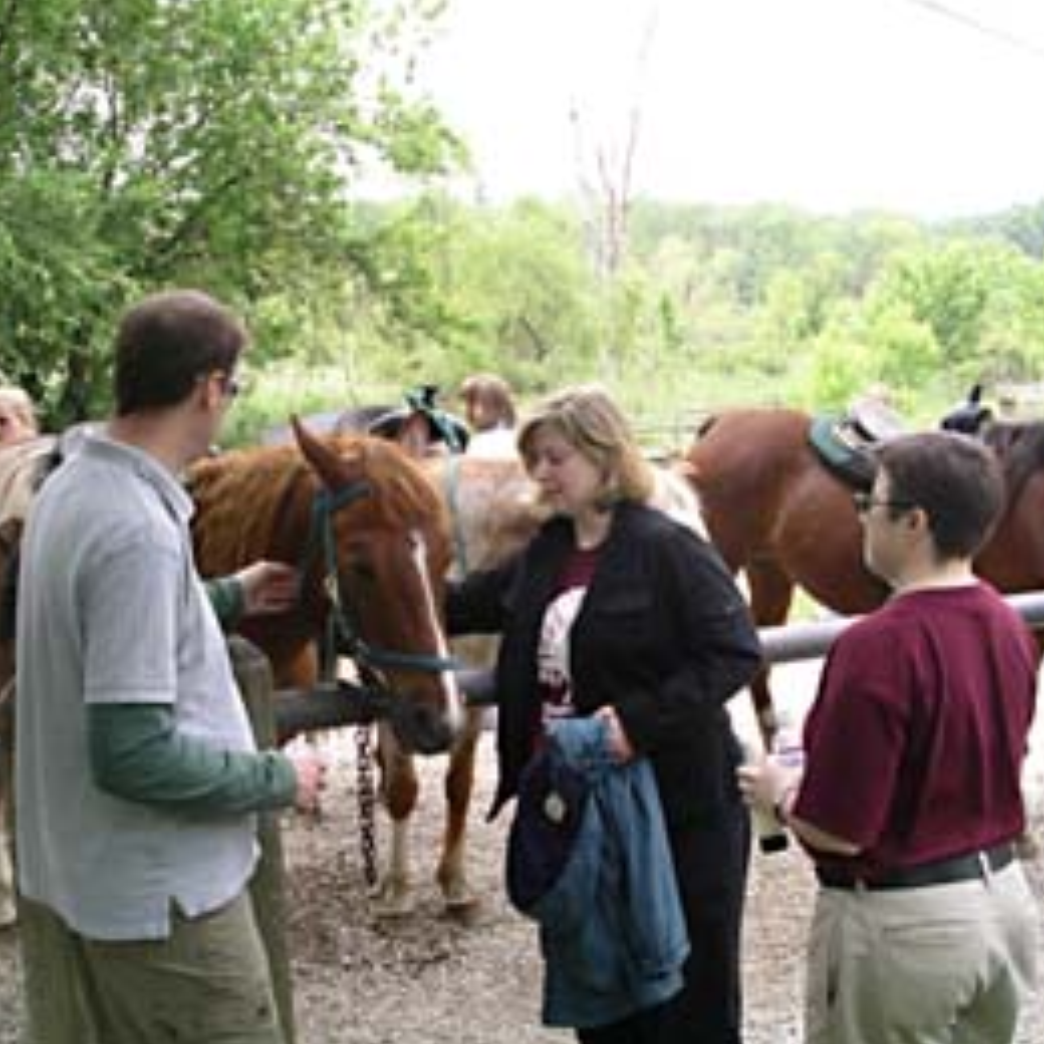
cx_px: 526
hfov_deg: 38.3
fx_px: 1501
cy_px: 524
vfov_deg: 38.3
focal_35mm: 44
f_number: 4
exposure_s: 1/259
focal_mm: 7.8
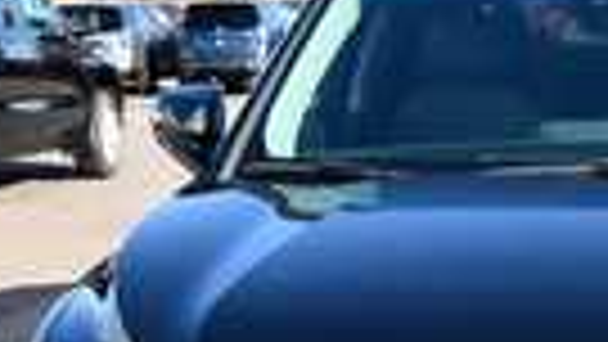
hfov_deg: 22.4
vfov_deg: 12.6
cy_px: 461
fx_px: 1500
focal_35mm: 93
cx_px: 540
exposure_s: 1/250
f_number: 6.3
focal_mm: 20
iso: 200
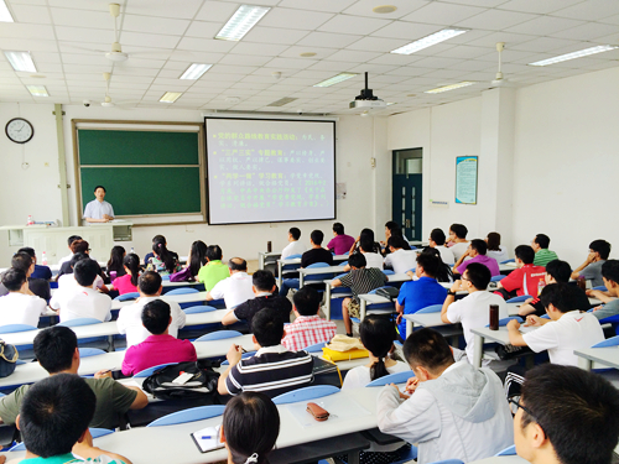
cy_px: 232
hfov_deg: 61.7
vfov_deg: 48.2
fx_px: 519
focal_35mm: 29
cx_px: 310
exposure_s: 1/50
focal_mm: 4.15
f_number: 2.2
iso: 40
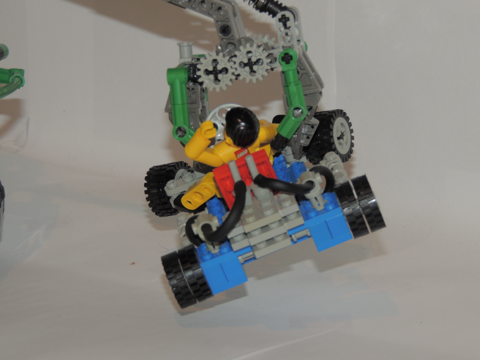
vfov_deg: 10.2
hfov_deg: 13.6
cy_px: 180
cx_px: 240
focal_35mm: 145
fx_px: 2011
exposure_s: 1/60
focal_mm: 25.8
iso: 200
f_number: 4.4
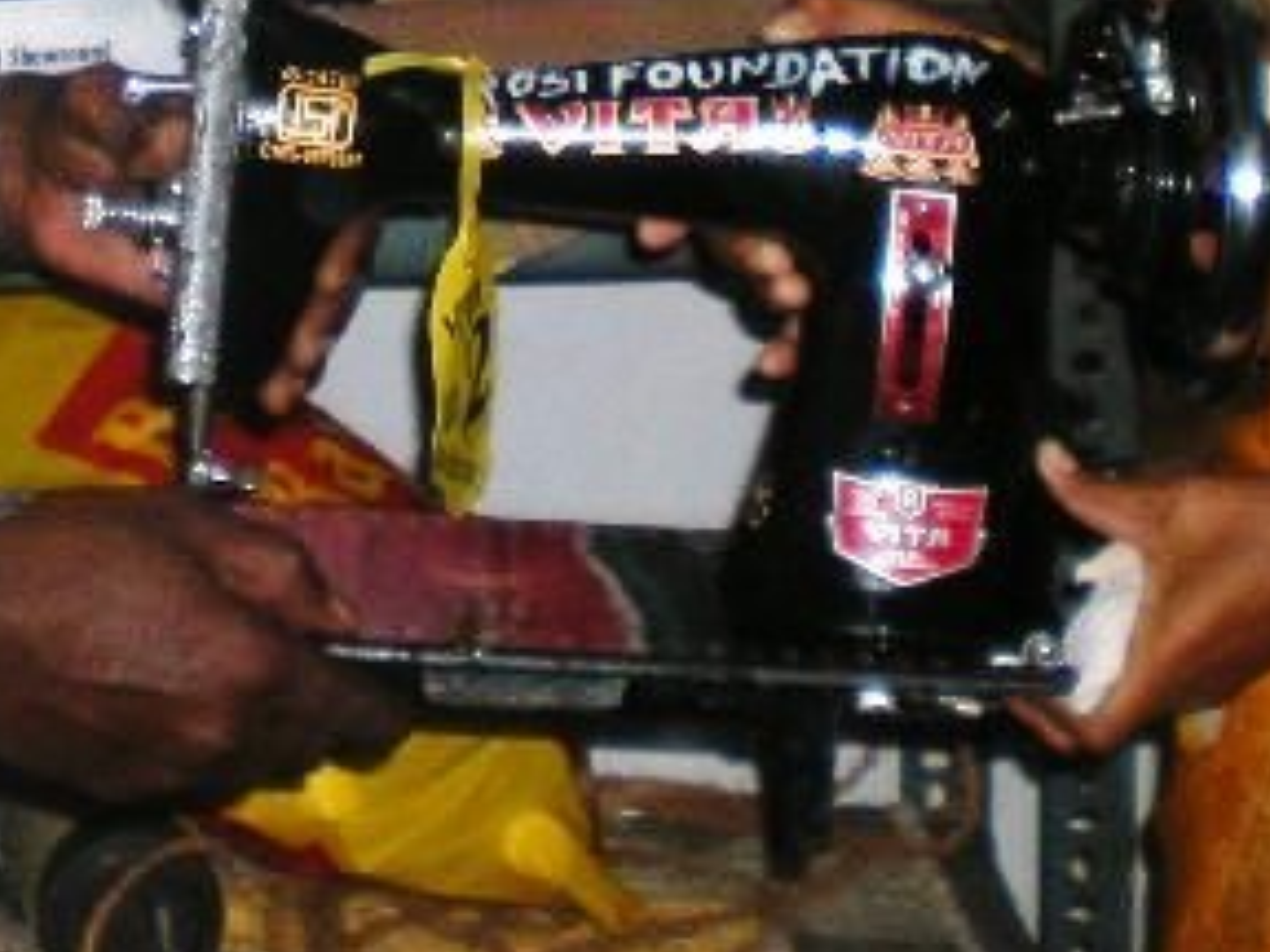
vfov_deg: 10.6
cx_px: 445
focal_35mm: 135
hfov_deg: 14.6
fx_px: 4953
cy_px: -502
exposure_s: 1/60
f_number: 3.1
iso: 71
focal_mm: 6.3
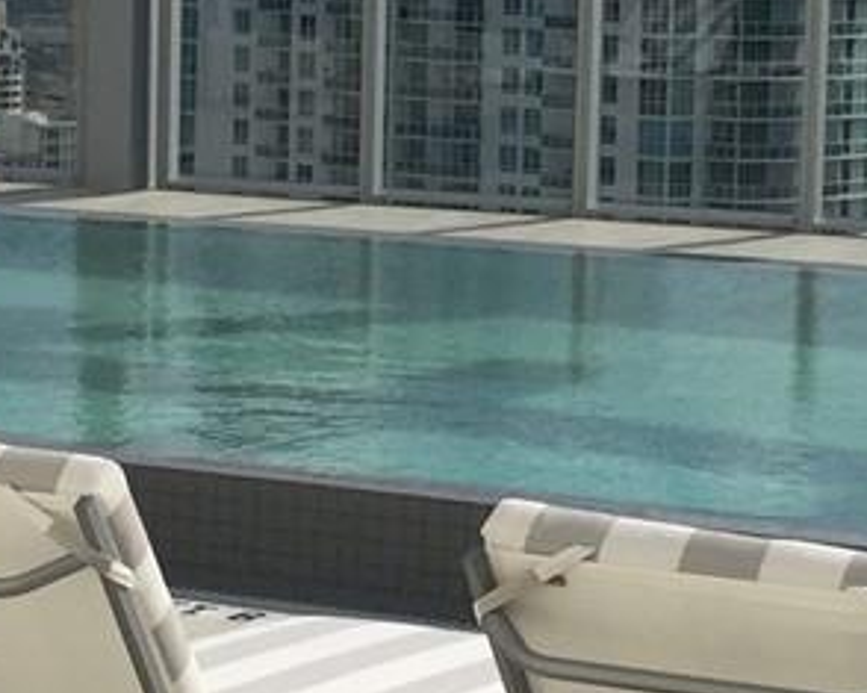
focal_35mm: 154
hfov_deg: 12.5
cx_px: 289
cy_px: 186
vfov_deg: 10.0
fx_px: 3950
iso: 32
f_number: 2.2
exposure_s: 1/6623
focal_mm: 4.15
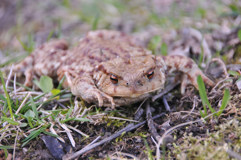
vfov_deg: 5.4
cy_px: 80
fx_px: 1705
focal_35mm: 255
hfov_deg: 8.1
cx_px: 120
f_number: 5.6
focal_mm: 170
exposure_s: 1/100
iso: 500
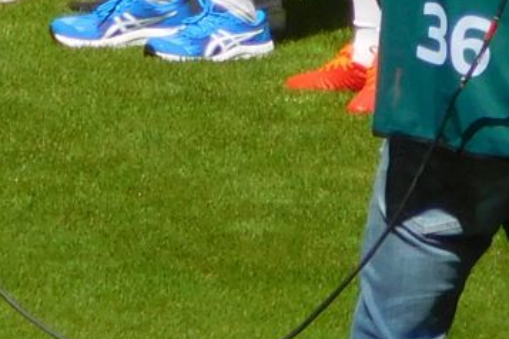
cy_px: -454
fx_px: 41183
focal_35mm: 2913
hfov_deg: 0.7
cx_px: 170
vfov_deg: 0.5
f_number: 6.5
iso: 125
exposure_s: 1/400
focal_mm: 90
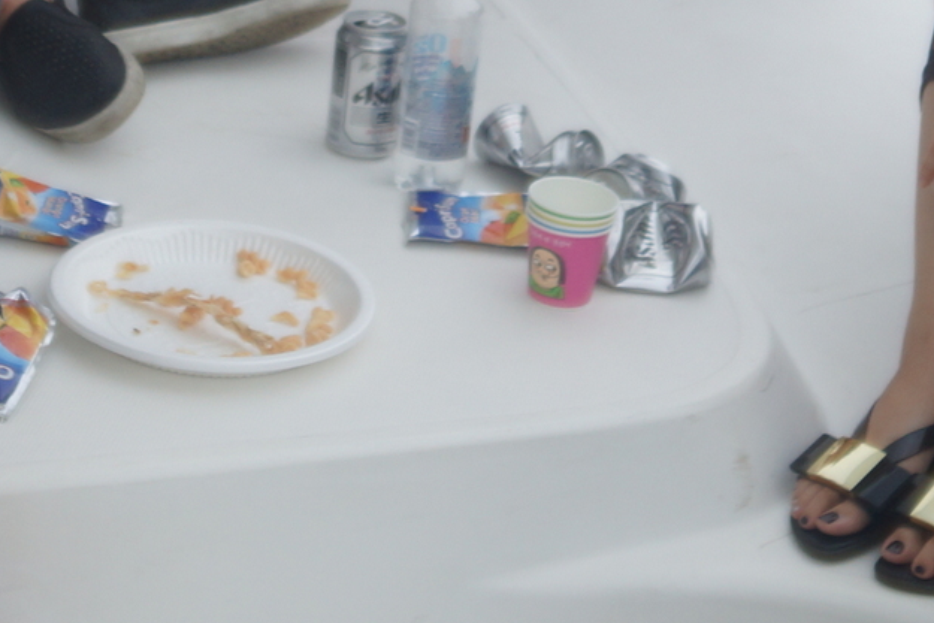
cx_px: 460
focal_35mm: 96
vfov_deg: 13.4
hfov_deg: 21.2
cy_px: -344
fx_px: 2491
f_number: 2.8
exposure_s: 1/1000
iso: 100
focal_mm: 16
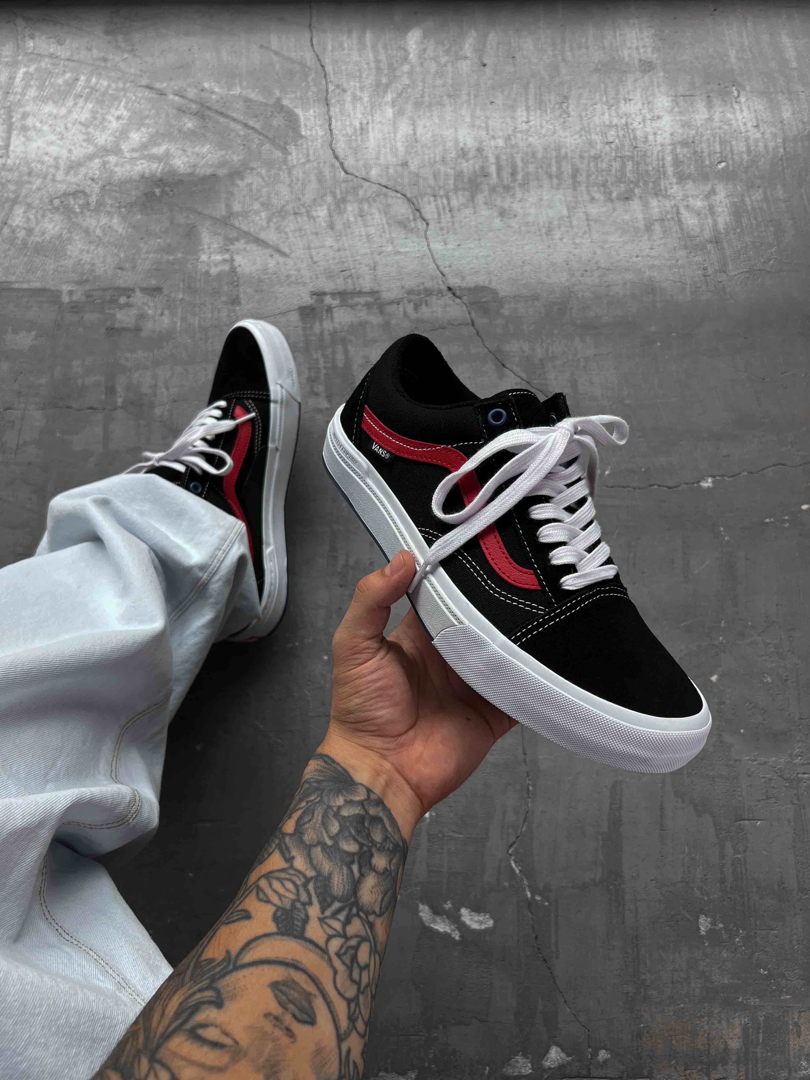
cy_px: 540
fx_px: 811
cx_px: 405
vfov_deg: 67.3
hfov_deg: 53.1
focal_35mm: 26
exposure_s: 1/240
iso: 40
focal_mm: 5.7
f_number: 1.5
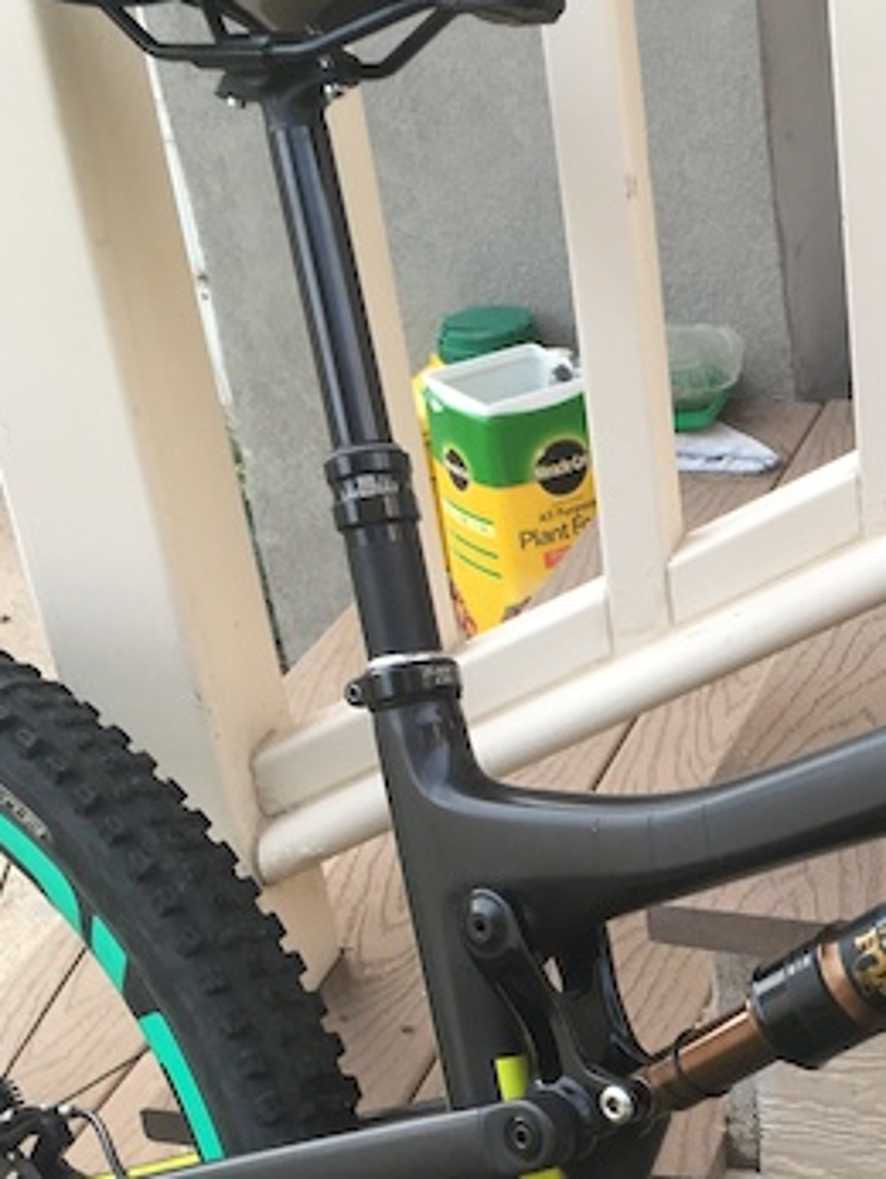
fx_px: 2284
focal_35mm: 67
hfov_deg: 21.0
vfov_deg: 28.4
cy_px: 920
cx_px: 954
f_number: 2.2
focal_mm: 4.15
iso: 32
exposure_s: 1/60
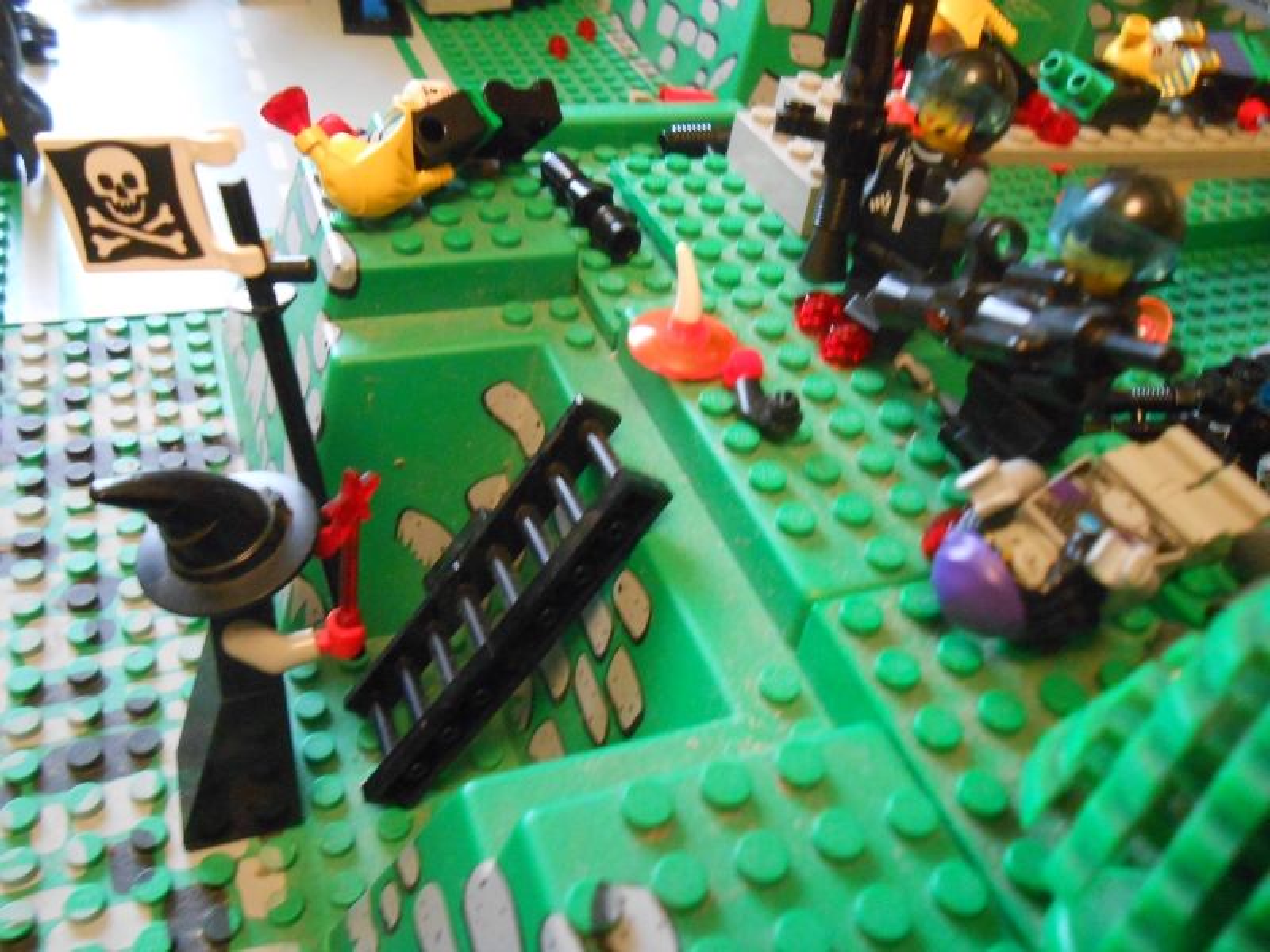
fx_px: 1101
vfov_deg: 46.8
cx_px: 635
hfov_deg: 60.0
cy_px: 476
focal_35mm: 30
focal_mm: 5.3
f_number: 3.8
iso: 800
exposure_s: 1/4
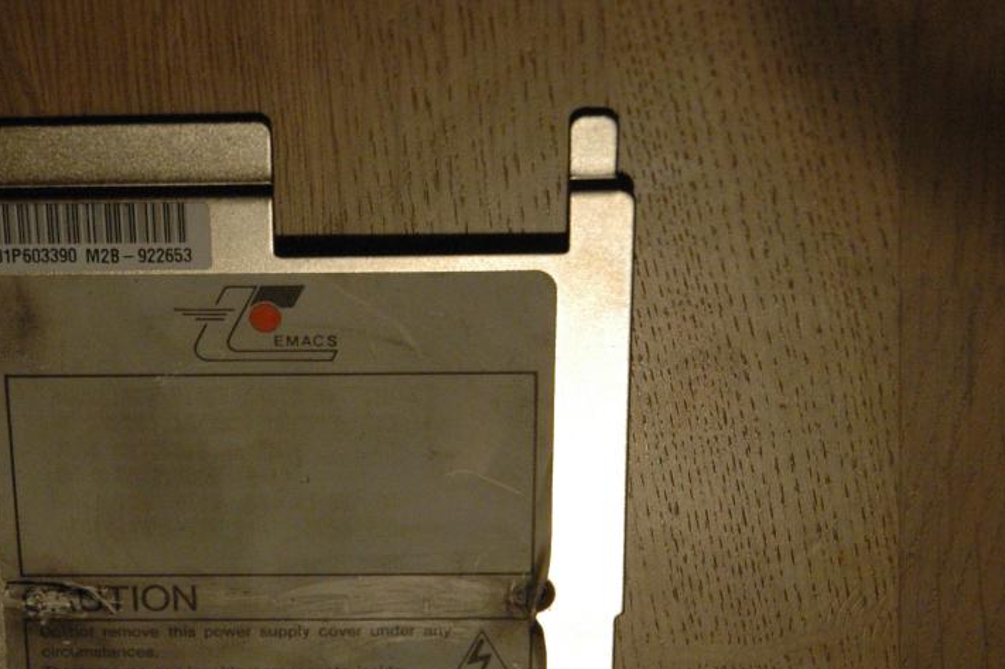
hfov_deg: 18.5
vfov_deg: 12.4
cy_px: 421
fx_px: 3069
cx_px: 286
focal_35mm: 110
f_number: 5.6
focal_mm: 48
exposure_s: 1/125
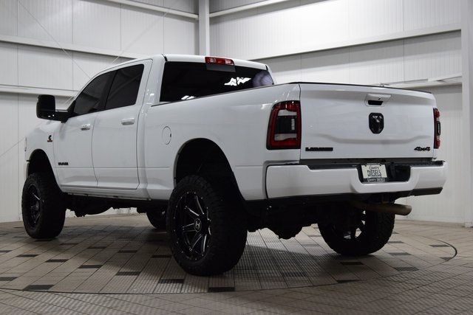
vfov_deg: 26.5
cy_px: 158
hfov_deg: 38.9
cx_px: 236
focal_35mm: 51
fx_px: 670
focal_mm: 34
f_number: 7.1
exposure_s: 1/60
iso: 1600
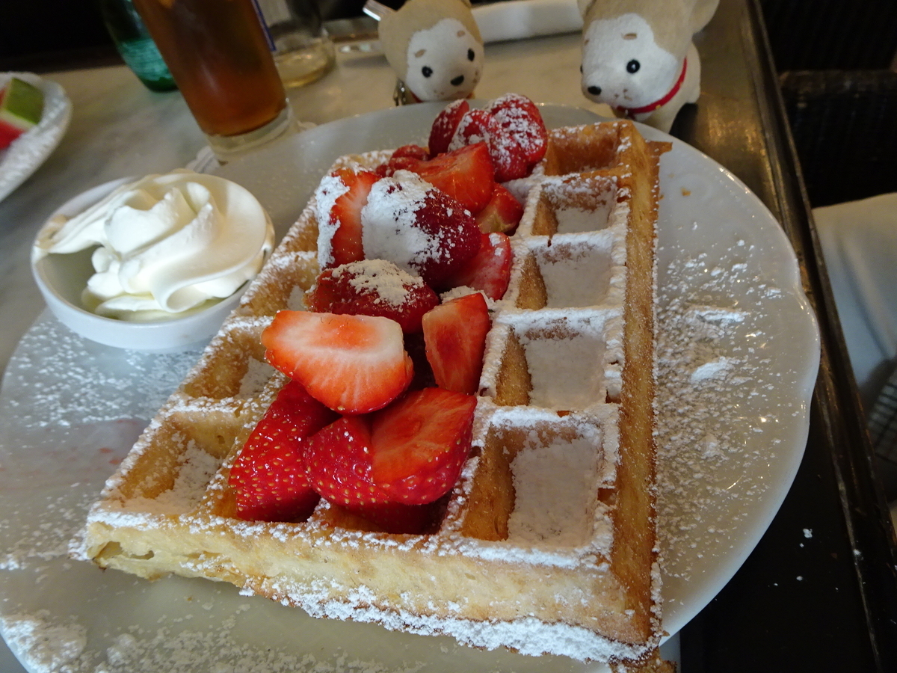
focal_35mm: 24
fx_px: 622
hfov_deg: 71.6
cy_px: 336
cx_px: 448
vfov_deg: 56.8
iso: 320
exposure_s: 1/30
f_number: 3.5
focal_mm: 4.1
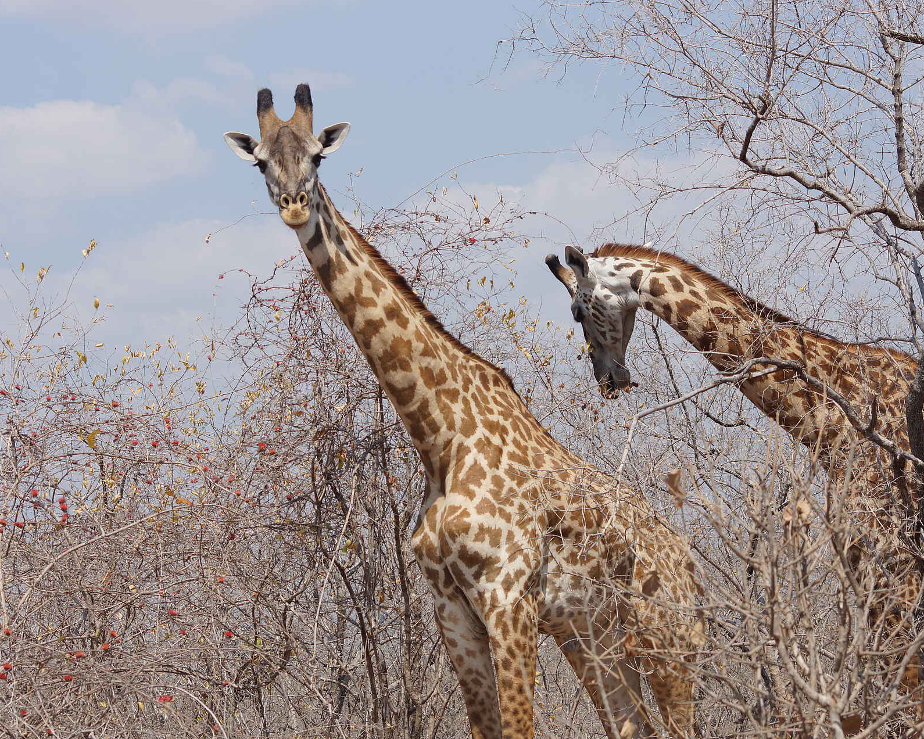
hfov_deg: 16.2
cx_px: 472
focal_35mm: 119
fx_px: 3254
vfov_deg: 13.0
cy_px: 368
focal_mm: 70
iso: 100
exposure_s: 1/500
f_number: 7.1
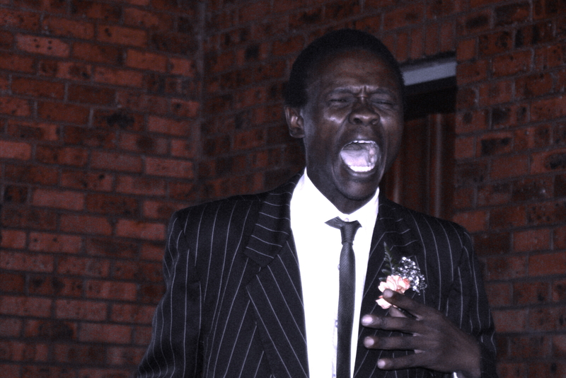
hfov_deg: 17.1
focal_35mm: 120
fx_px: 1887
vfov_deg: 11.4
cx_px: 283
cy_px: 189
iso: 400
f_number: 5.6
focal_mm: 80
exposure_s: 1/125
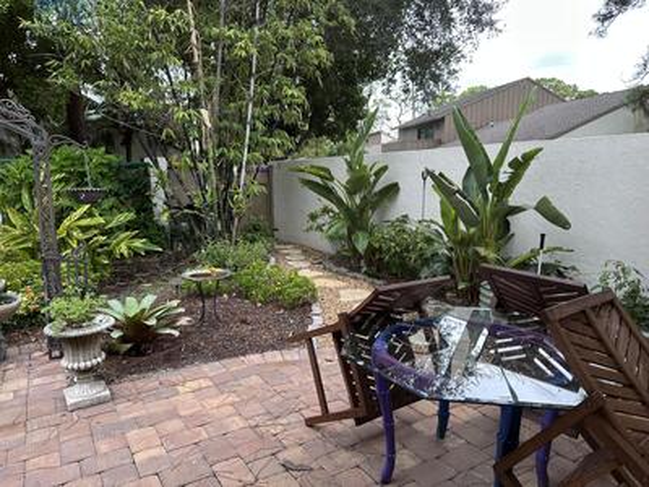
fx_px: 450
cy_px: 244
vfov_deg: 56.8
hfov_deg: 71.6
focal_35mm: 24
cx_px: 324
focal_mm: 6.86
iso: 80
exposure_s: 1/121
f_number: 1.78
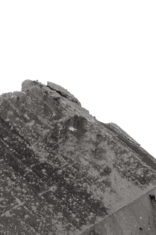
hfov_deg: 4.4
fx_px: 2030
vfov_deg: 6.6
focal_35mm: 312
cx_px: 88
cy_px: 300
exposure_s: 1/80
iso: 125
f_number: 5
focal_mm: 17.5
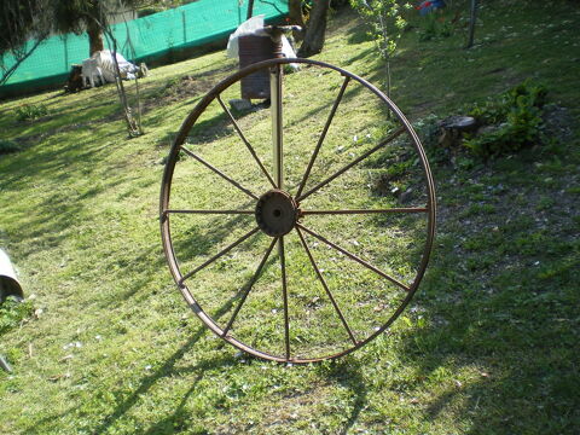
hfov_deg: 49.0
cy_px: 218
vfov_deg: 37.7
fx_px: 637
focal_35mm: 38
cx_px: 290
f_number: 3.1
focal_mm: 6.3
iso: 64
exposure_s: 1/160
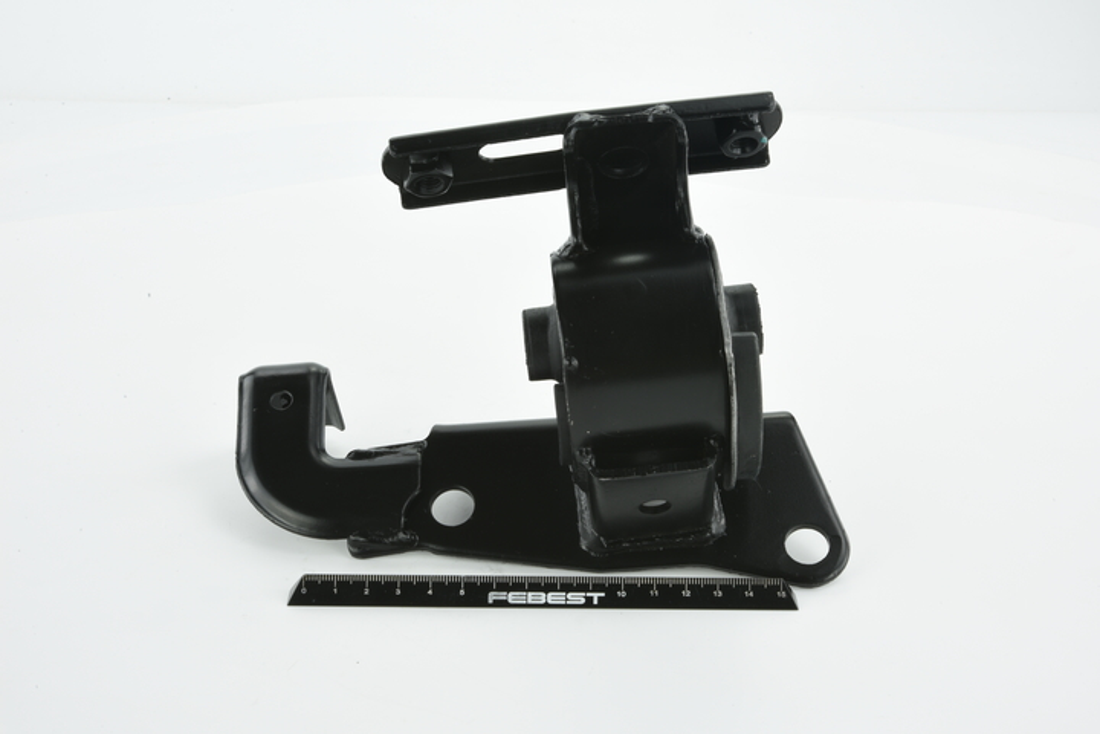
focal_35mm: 60
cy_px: 367
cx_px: 550
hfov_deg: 33.4
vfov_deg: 22.6
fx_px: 1833
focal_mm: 60
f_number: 29
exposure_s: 1/2.5
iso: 64
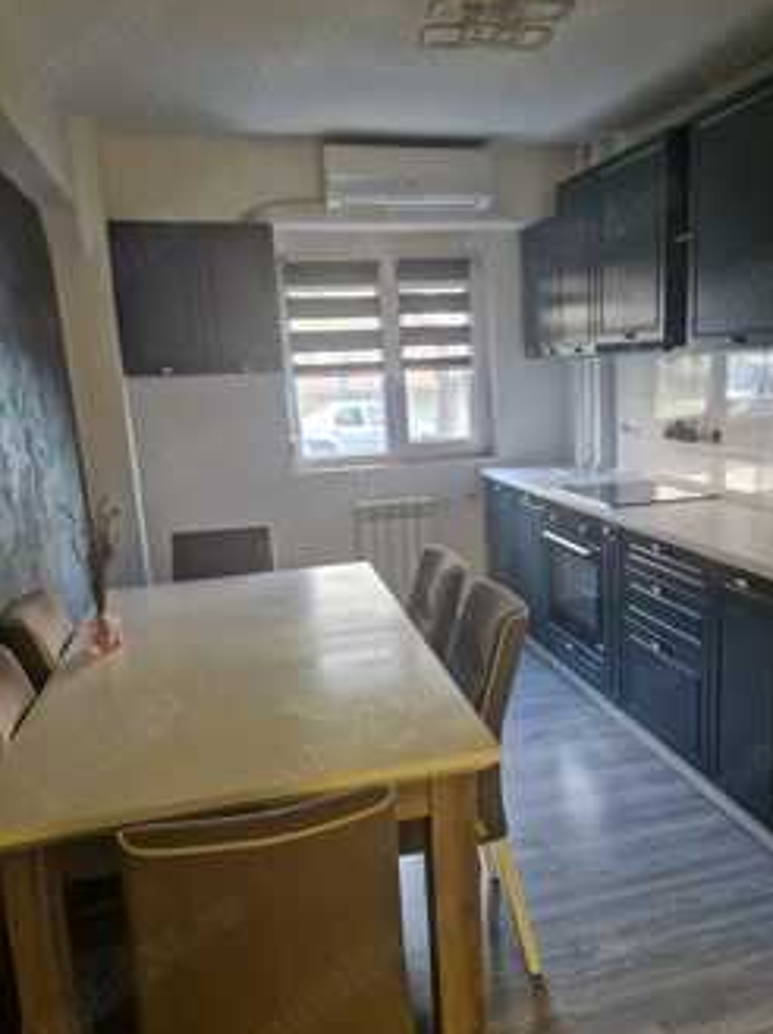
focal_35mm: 28
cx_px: 468
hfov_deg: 49.3
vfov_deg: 63.5
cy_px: 544
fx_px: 835
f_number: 1.8
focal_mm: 5.4
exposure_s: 1/100
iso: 640
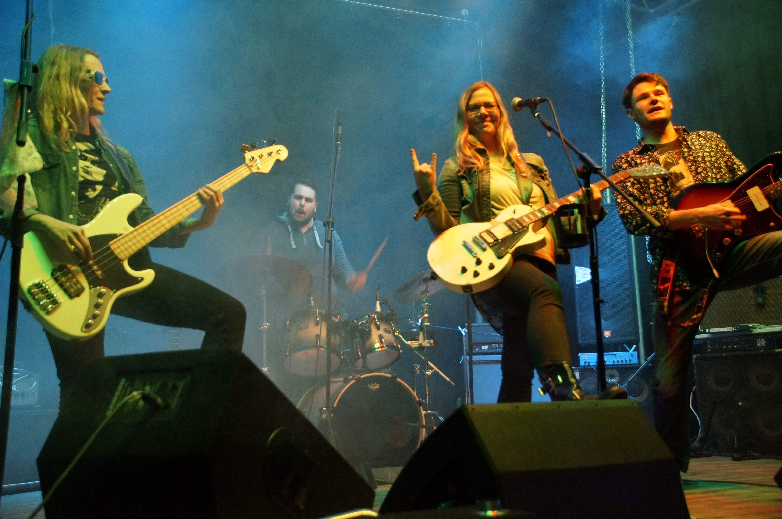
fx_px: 781
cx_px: 391
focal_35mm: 36
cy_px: 260
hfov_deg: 53.2
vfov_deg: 36.8
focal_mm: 24
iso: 2000
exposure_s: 1/60
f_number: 4
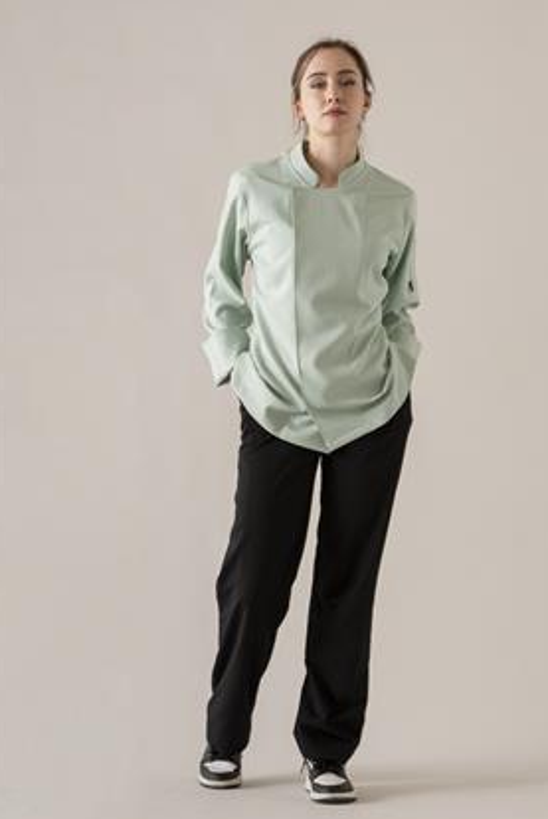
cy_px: 390
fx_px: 2961
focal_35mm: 130
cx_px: 297
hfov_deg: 10.6
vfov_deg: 15.7
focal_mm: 116
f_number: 11
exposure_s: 1/160
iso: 320
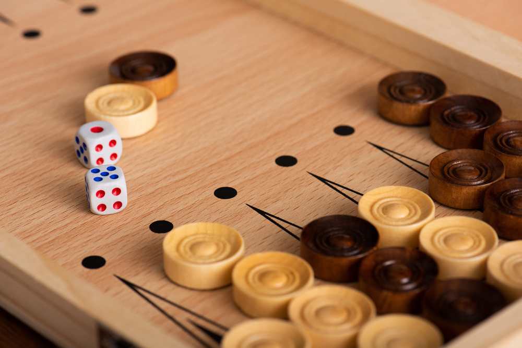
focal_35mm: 105
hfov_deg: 19.5
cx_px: 261
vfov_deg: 13.0
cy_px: 174
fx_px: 1523
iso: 320
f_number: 14
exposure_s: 1/200
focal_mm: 105
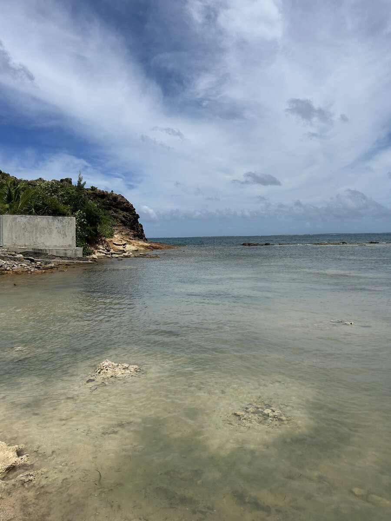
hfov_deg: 53.1
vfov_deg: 67.3
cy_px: 260
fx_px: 392
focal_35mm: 26
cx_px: 196
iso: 50
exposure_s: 1/10309
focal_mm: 5.7
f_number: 1.5
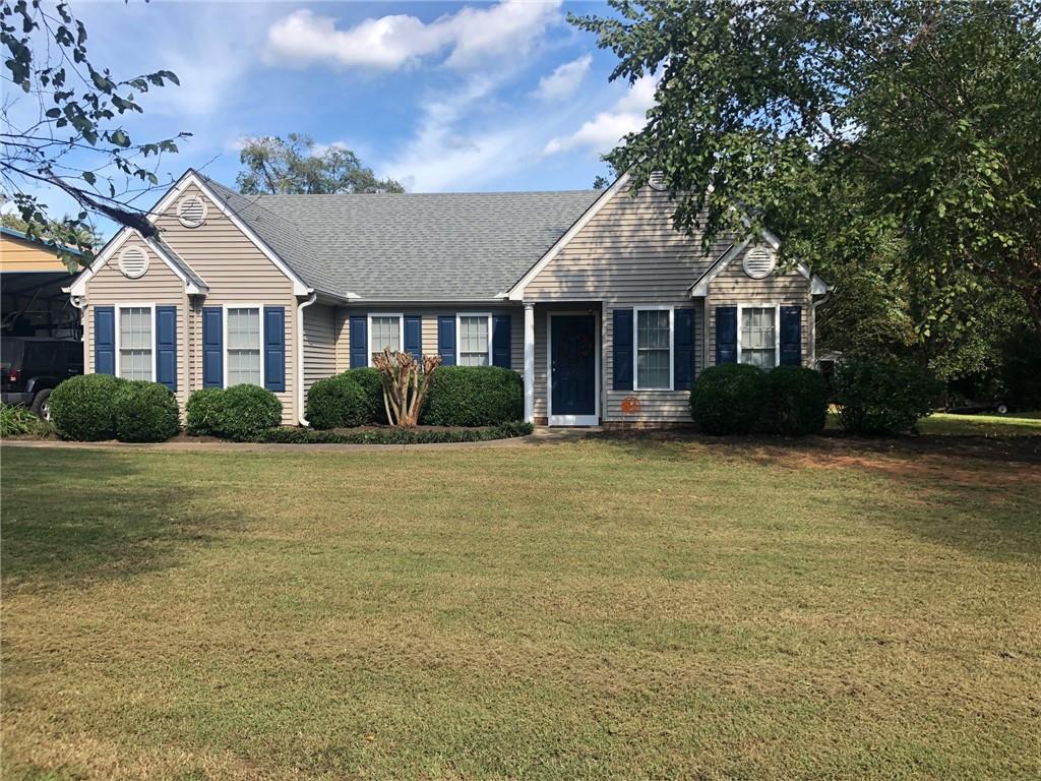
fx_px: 842
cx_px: 520
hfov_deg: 63.4
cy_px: 390
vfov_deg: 49.7
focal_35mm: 28
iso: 20
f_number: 1.8
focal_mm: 3.99
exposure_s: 1/917
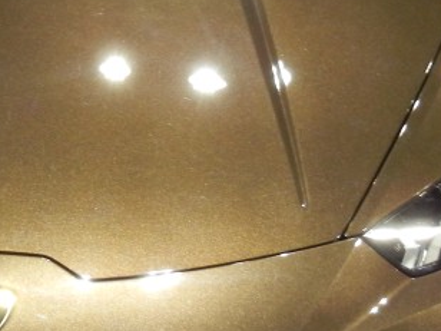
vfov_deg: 13.1
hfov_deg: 17.2
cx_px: 67
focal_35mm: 113
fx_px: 1440
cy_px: 130
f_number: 3.6
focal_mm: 6.2
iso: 400
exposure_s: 1/30.3
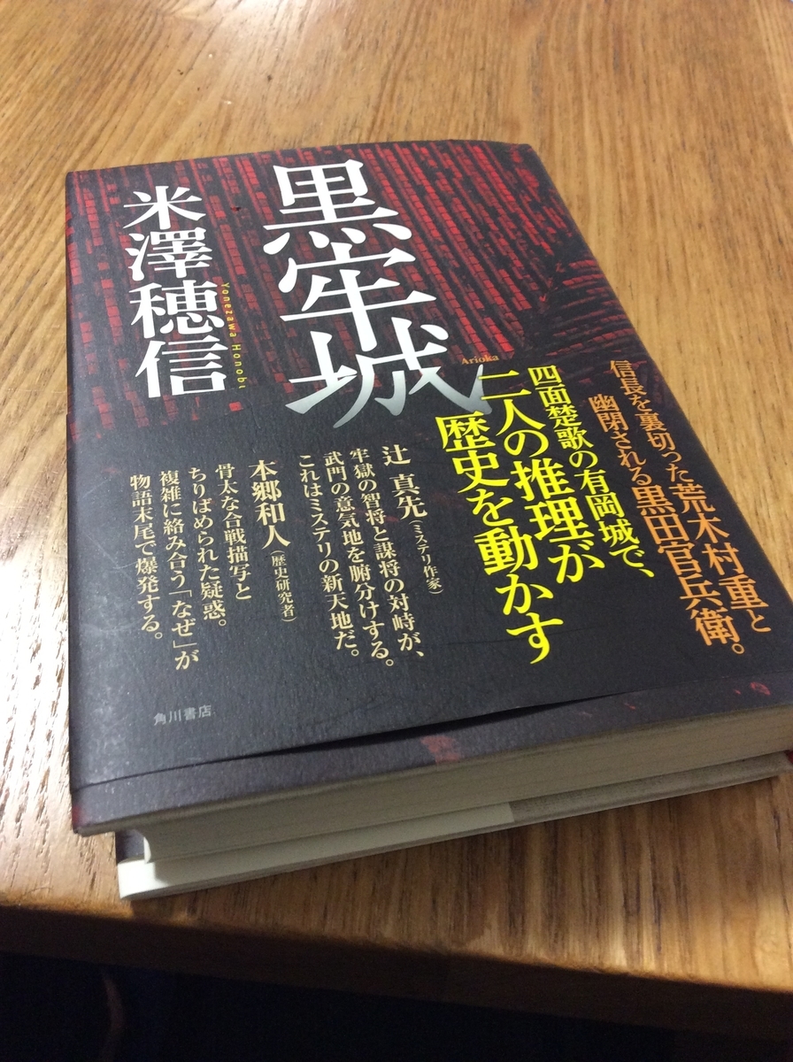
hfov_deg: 44.0
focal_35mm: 32
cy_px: 531
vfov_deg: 56.9
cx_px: 396
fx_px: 980
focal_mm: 3.3
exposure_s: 1/24
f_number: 2.4
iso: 160
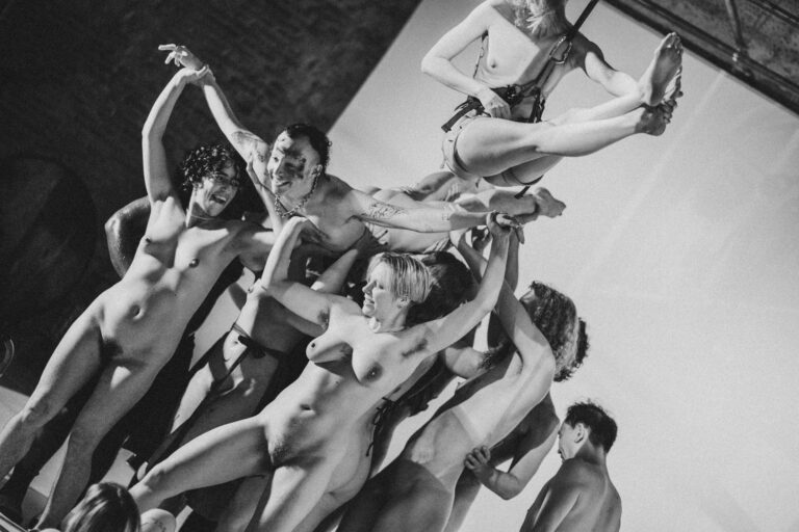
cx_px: 400
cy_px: 266
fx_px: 1864
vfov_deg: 16.3
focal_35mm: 84
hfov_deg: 24.2
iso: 1600
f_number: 1.4
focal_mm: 56
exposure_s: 1/125
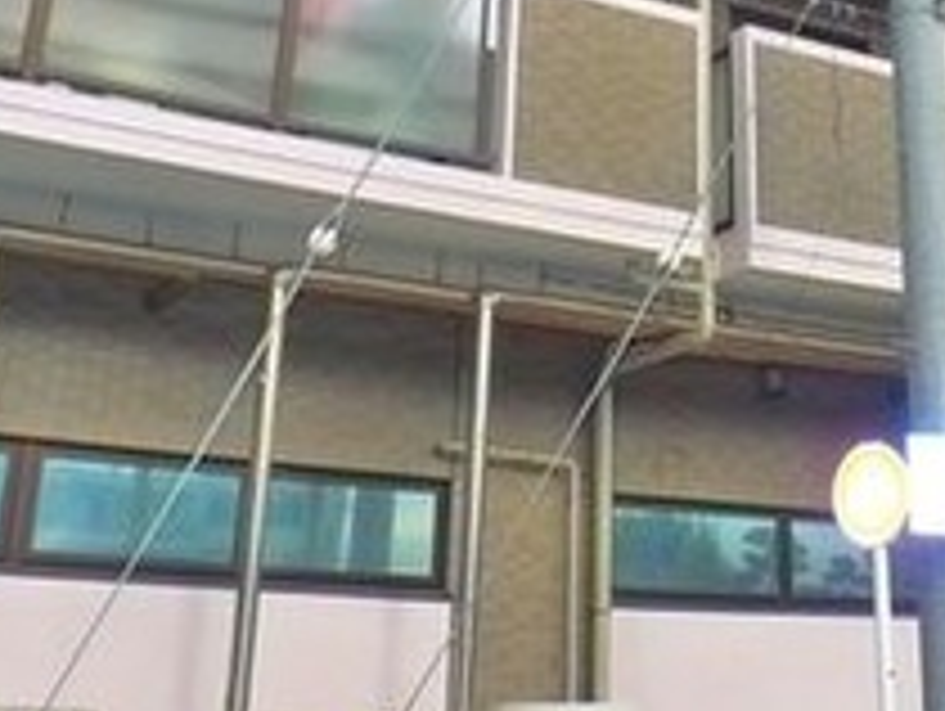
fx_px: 2186
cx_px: 752
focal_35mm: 80
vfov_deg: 17.3
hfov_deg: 24.0
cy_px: -218
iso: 400
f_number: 4
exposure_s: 1/800
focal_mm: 5.1
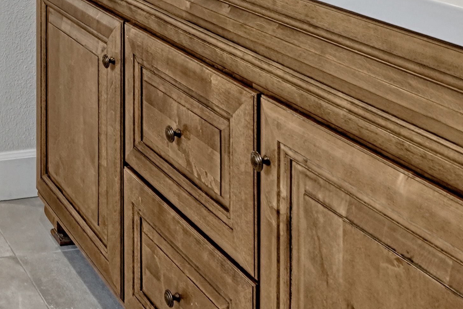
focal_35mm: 58
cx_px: -93
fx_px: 746
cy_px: -155
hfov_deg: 29.6
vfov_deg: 20.1
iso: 400
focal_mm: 14
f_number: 8
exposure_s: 1/400
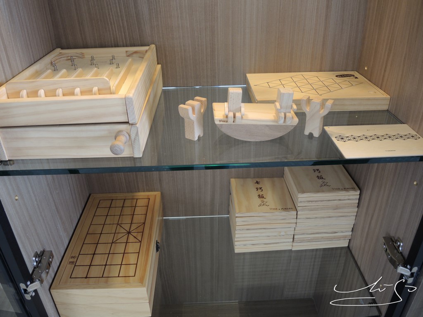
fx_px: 342
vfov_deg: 49.7
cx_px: 212
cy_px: 158
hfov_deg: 63.4
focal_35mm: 28
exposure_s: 1/30
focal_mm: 6
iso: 180
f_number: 2
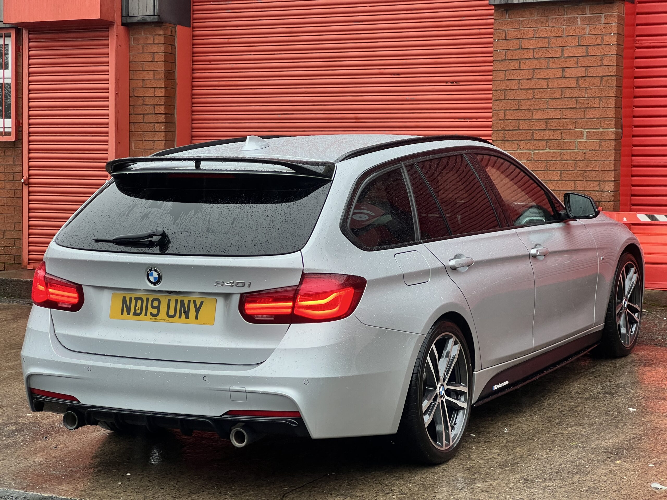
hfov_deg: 25.3
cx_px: 334
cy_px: 250
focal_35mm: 77
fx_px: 1484
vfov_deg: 19.1
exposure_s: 1/99
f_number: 2.8
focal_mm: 9
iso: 125
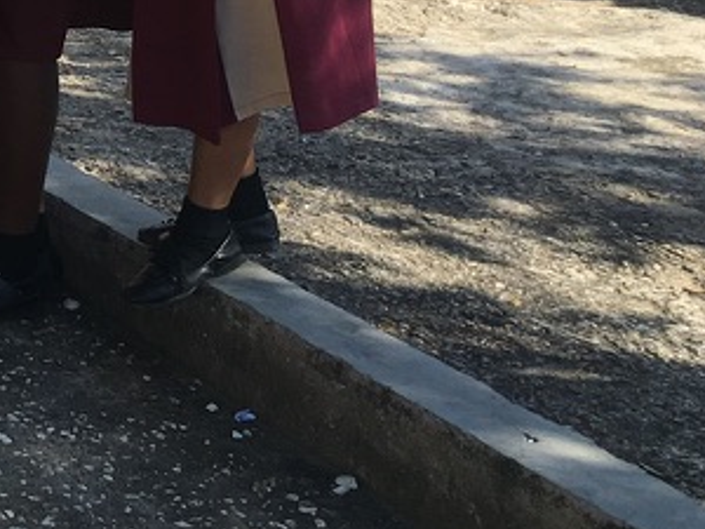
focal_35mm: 99
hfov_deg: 17.4
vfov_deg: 14.6
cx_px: -414
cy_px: -45
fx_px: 2016
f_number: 2.2
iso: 25
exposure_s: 1/565
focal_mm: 4.15
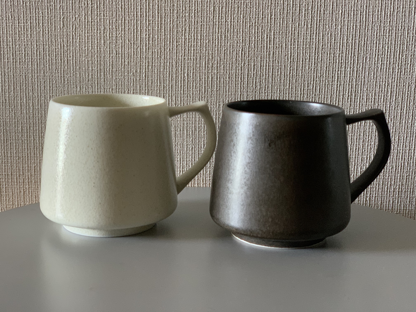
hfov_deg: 36.8
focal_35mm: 52
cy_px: 156
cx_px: 208
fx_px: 625
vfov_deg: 28.0
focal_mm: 6
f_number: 2.4
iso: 320
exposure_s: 1/50
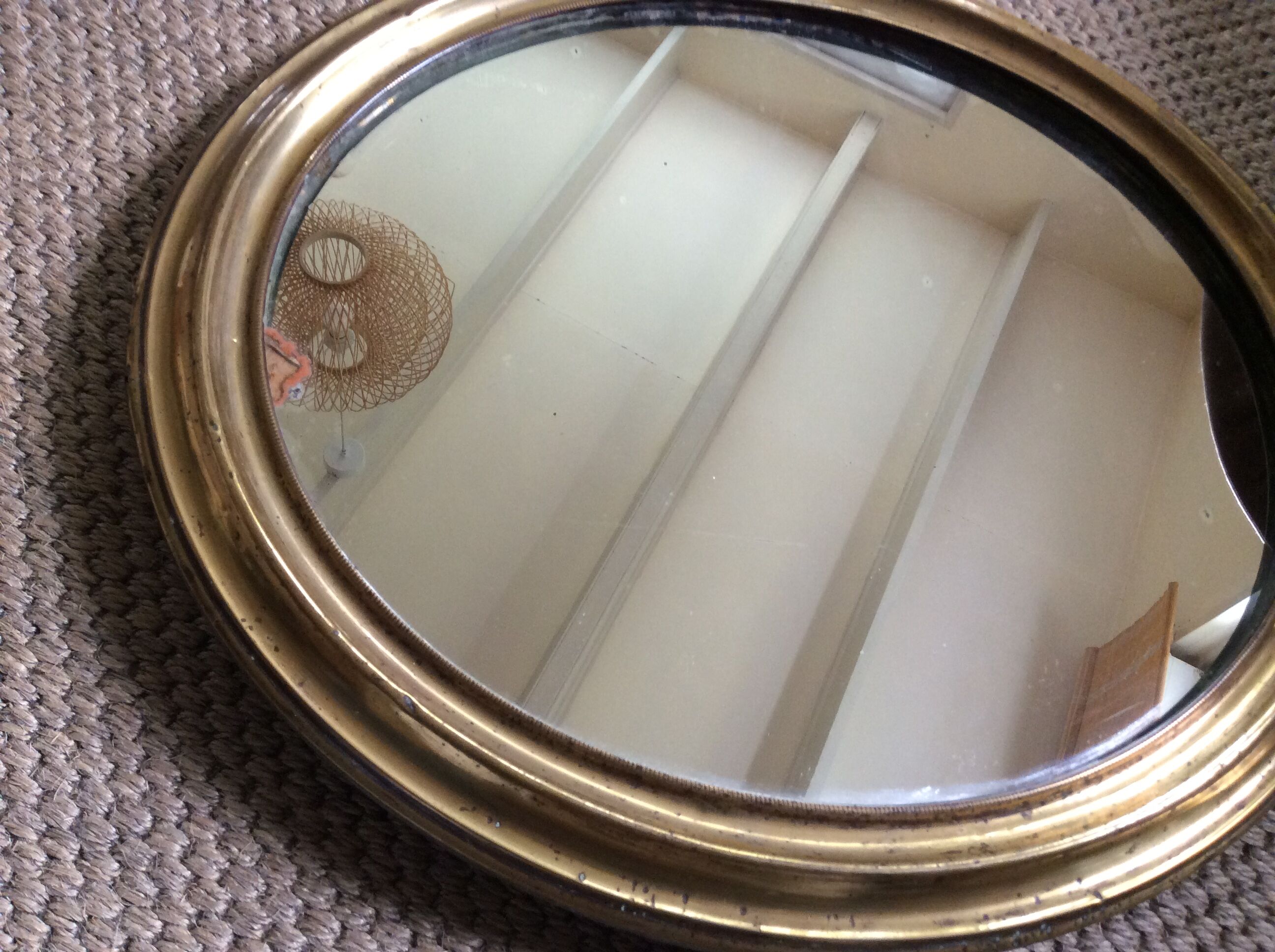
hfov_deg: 56.9
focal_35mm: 32
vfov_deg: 44.1
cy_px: 476
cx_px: 638
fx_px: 1177
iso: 100
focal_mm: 3.3
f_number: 2.4
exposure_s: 1/25
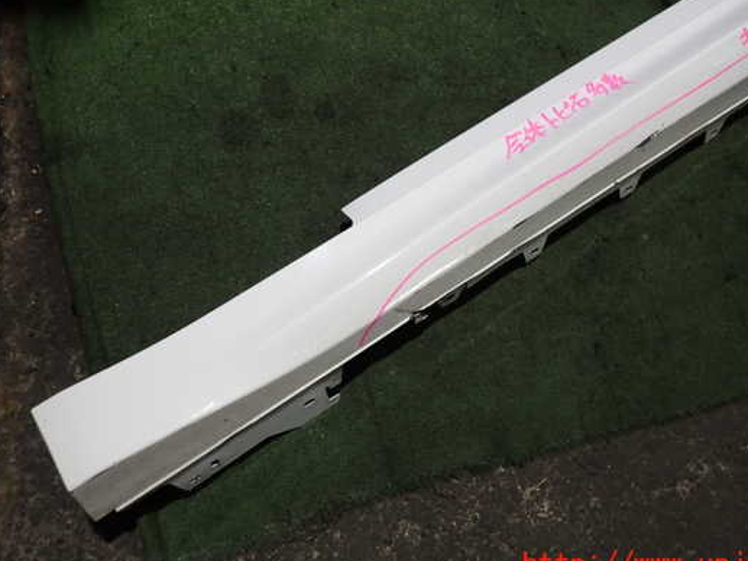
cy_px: 259
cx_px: 415
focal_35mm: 29
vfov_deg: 48.2
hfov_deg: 61.5
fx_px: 627
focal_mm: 4.5
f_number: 2
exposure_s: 1/40
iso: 200
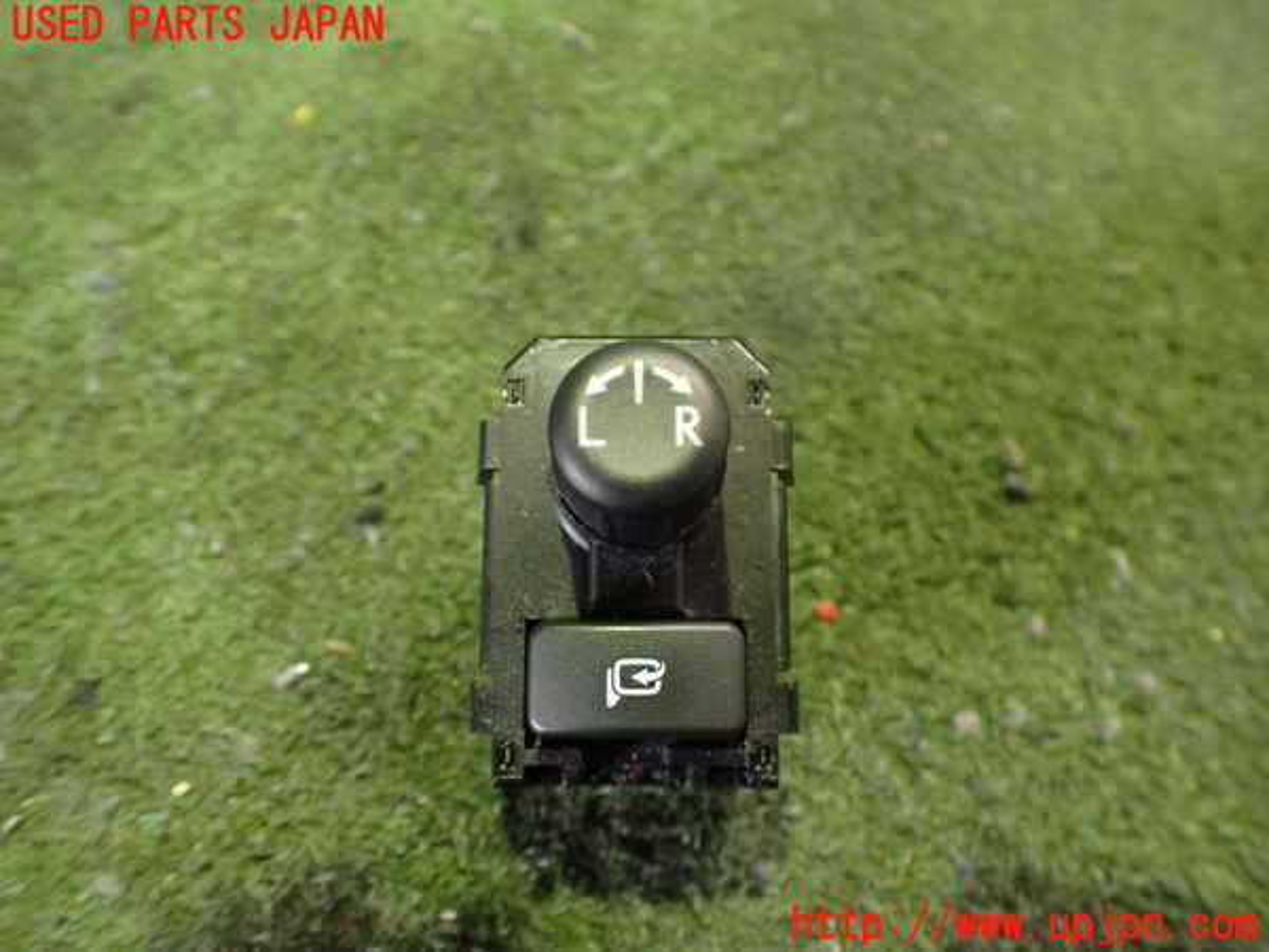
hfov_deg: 60.0
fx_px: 1100
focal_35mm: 30
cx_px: 634
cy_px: 476
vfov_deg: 46.8
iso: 1000
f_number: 2.3
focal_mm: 5.4
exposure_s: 1/30
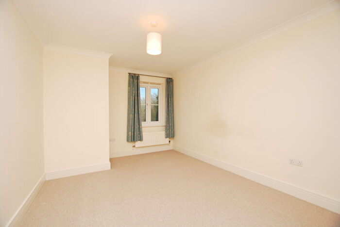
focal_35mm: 15
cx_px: 170
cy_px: 114
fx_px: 142
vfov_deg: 77.4
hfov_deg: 100.3
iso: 100
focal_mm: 10
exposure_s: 1/60
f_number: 4
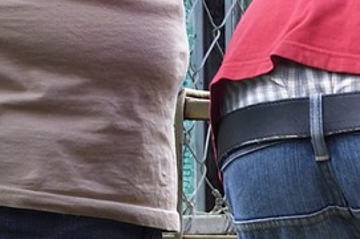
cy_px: 477
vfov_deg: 1.2
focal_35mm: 1182
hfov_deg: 1.7
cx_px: 971
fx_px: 11806
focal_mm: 200
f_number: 7.1
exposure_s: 1/250
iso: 400
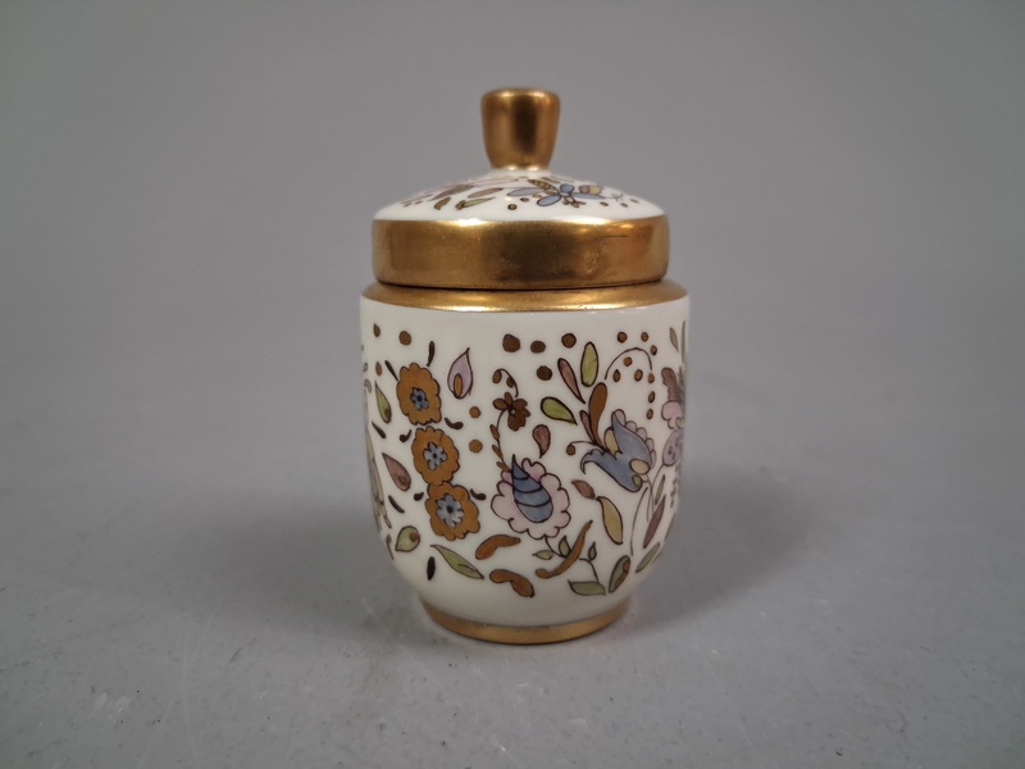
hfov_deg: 65.3
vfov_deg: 51.4
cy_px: 384
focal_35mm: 27
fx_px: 799
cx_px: 512
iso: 500
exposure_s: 1/100
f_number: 1.8
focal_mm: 4
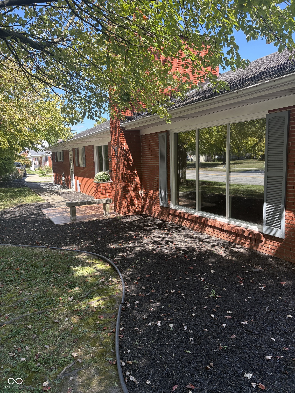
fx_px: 295
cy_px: 196
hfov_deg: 53.1
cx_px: 148
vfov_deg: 67.3
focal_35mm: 26
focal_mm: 5.96
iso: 50
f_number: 1.6
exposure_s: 1/465
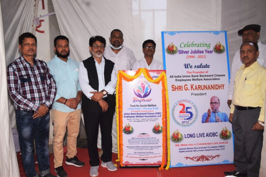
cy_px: 88
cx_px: 133
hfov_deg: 61.9
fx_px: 222
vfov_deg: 43.6
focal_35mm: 30
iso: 500
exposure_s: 1/160
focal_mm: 20
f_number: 8
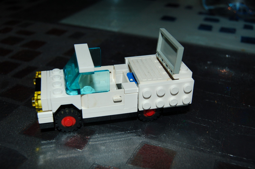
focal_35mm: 45
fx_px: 318
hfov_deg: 43.6
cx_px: 128
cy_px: 84
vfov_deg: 29.8
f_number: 7.1
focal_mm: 30
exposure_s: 1/125
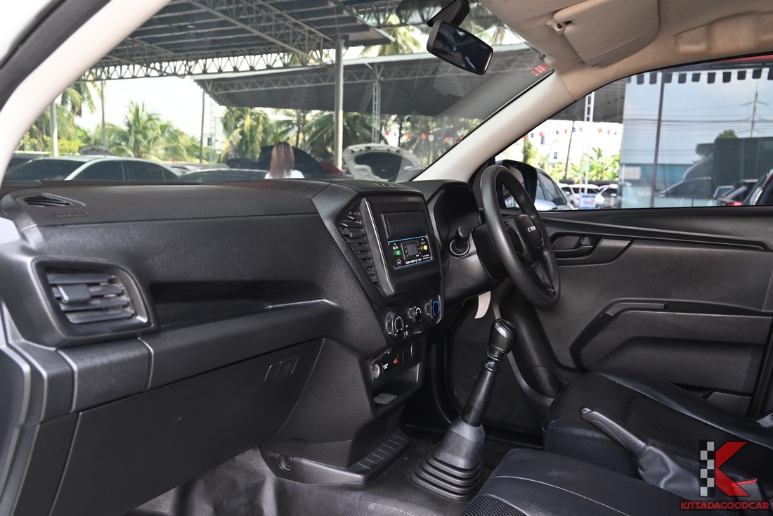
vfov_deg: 47.2
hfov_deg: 66.4
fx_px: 591
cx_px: 386
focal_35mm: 28
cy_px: 258
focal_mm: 27.5
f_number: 5.6
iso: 280
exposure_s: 1/45
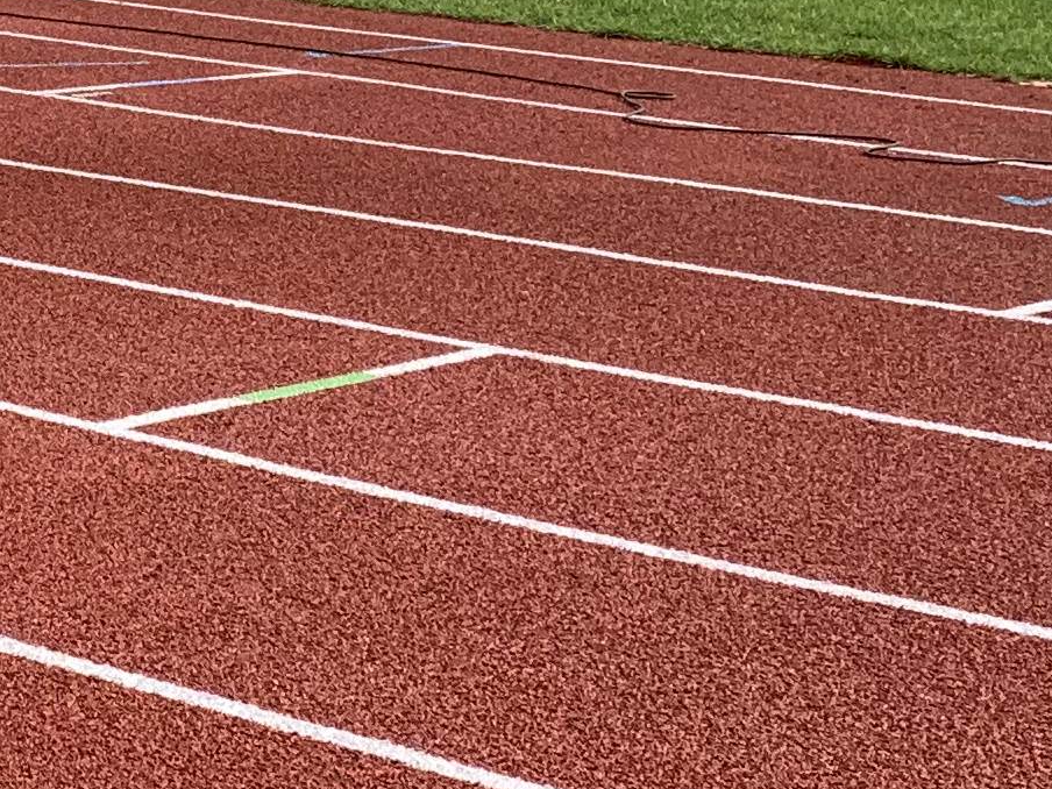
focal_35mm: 116
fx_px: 3525
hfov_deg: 15.3
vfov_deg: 12.7
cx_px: -671
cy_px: 239
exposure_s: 1/1634
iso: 25
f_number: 1.8
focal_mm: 4.25
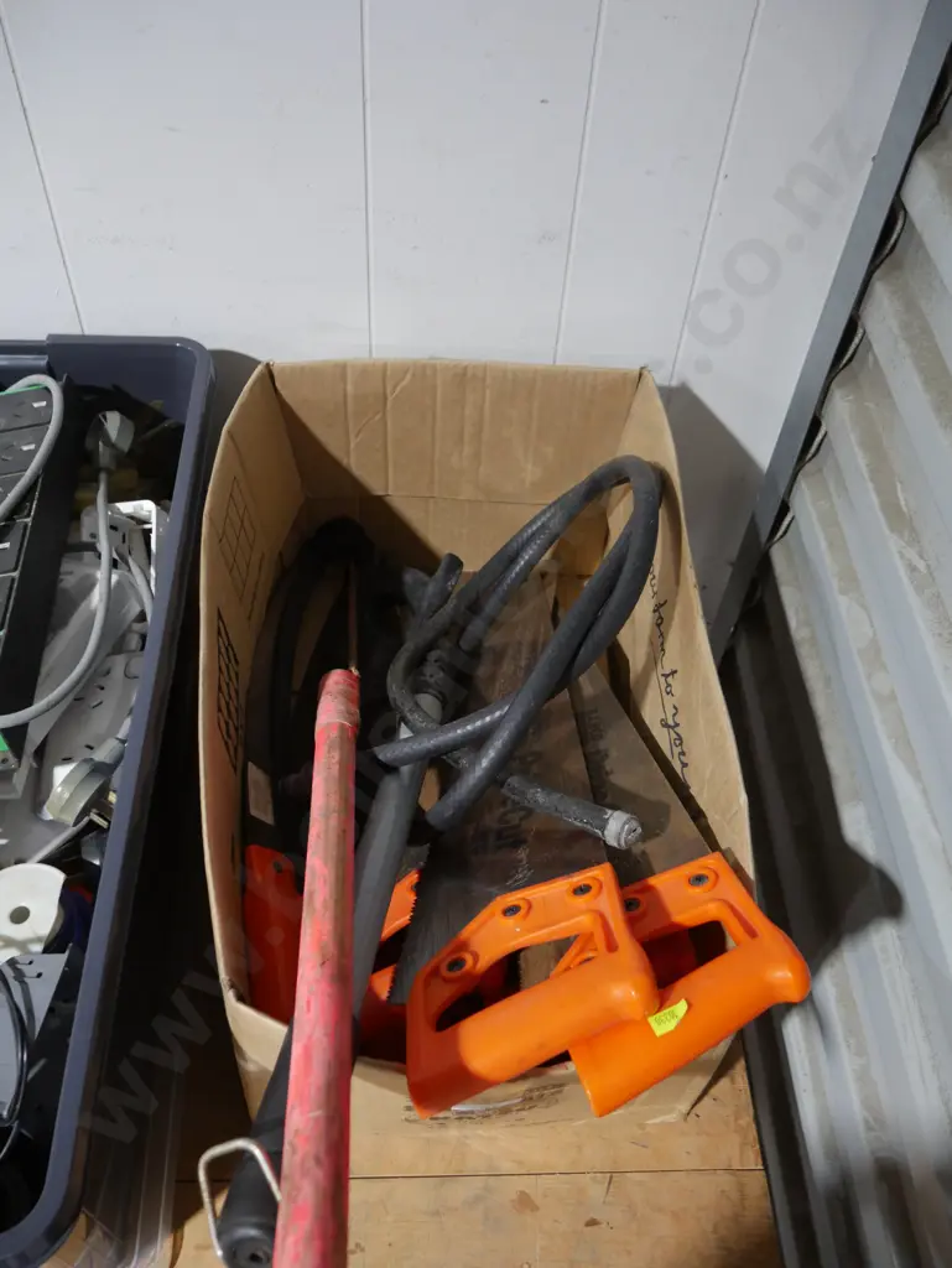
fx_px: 1099
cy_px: 634
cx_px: 476
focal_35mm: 30
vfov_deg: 59.9
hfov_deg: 46.8
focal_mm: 15
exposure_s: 1/60
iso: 1000
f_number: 3.6
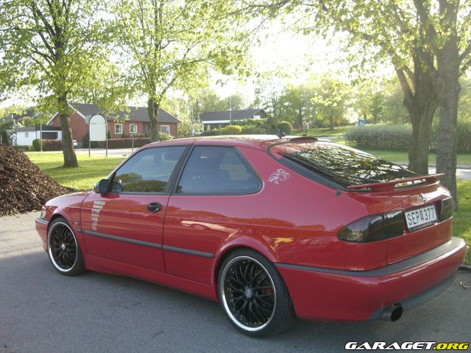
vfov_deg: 37.7
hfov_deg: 49.0
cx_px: 236
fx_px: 517
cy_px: 176
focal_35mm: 38
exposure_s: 1/800
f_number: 2.8
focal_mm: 7.9
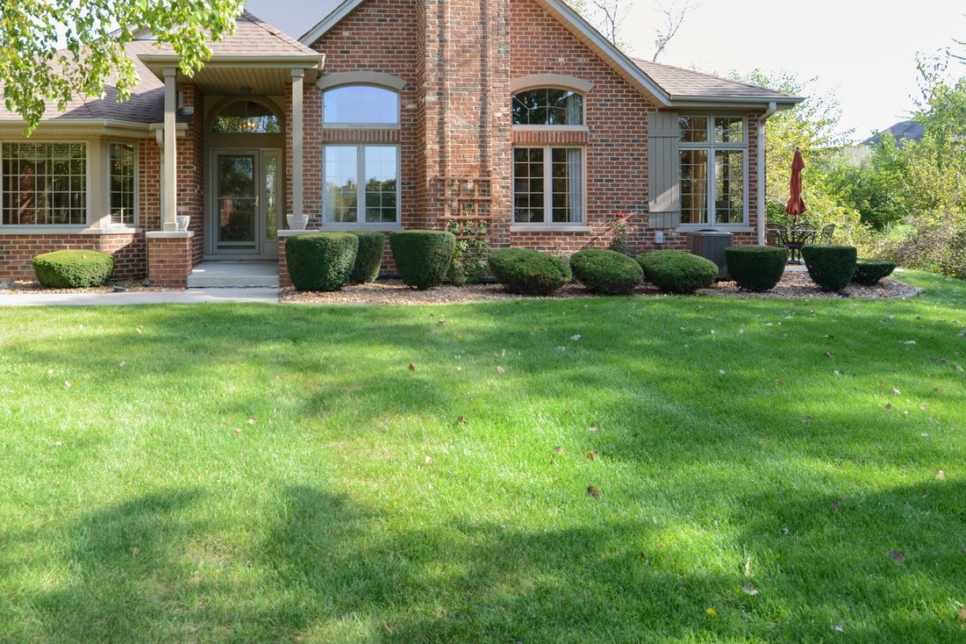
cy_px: 212
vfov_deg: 50.3
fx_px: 671
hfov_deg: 70.1
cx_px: 348
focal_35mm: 25
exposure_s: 1/60
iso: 200
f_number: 8
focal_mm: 17
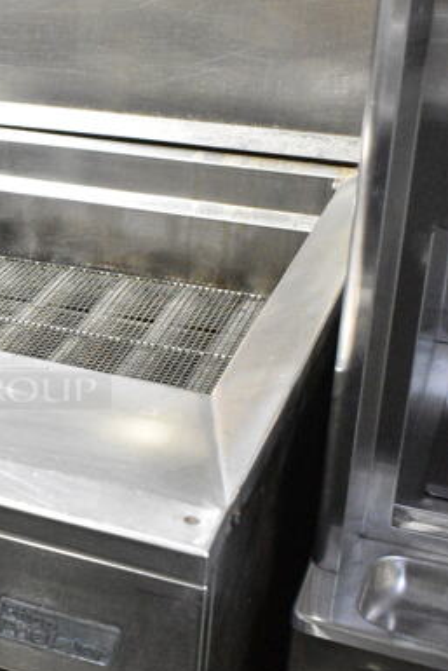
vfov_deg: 31.4
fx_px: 1194
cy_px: 318
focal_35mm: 64
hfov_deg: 20.0
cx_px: -82
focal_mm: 18
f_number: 4.5
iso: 6400
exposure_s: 1/320
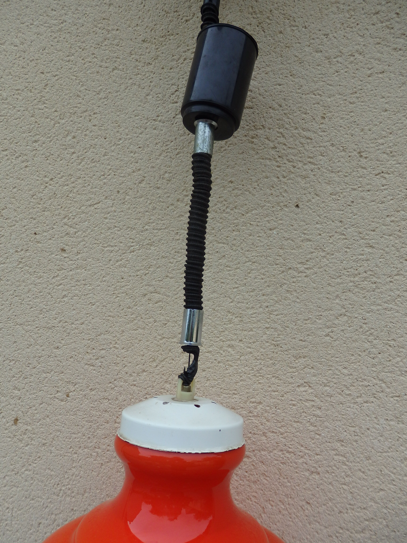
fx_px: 392
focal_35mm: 25
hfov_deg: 54.9
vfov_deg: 69.4
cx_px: 204
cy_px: 272
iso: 125
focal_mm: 4.5
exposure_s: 1/160
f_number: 8.7
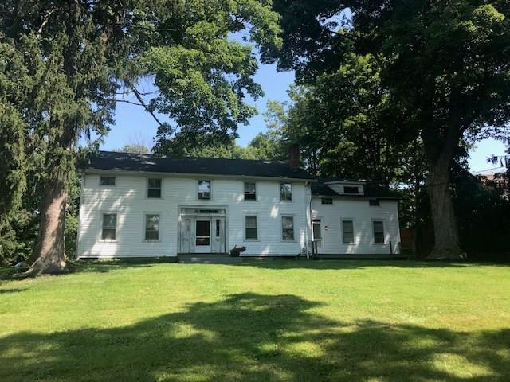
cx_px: 255
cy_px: 191
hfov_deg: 63.4
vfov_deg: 49.7
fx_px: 413
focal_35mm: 28
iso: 20
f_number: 1.8
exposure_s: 1/709
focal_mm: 3.99
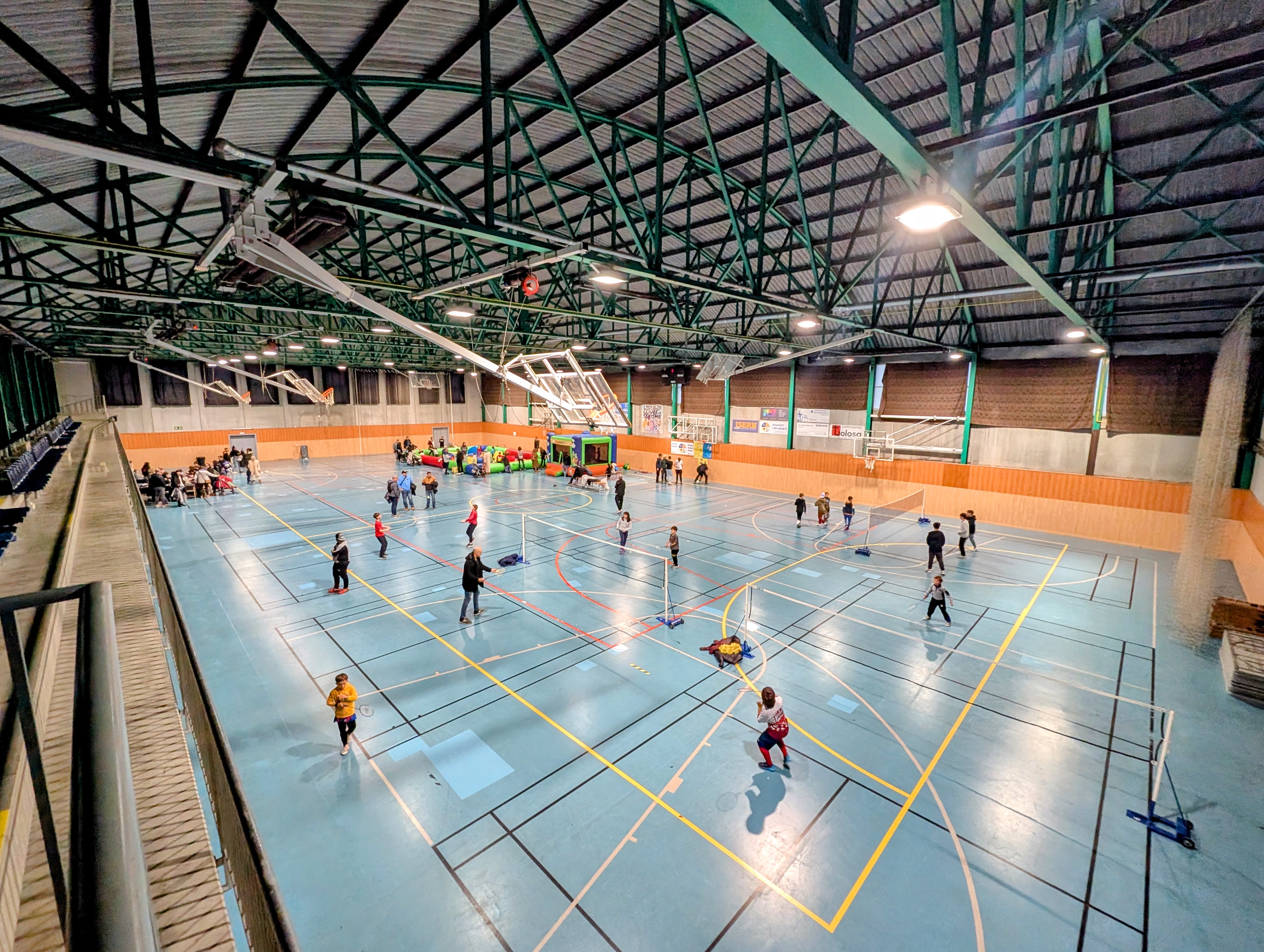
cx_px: 632
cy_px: 476
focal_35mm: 13
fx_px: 475
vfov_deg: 90.1
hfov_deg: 106.1
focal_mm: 1.95
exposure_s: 1/100
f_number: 2.2
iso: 466
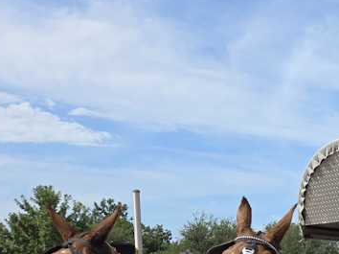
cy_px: 354
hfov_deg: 25.2
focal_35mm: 65
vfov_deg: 20.2
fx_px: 636
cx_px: 455
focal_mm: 5.4
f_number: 1.8
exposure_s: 1/1894
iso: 25
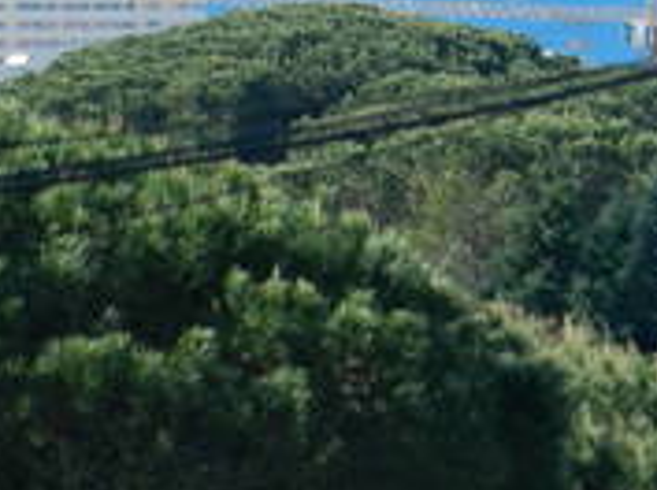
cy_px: 111
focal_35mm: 1364
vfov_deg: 1.1
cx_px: 341
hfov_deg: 1.5
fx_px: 25836
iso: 160
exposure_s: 1/400
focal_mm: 118.9
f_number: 5.7
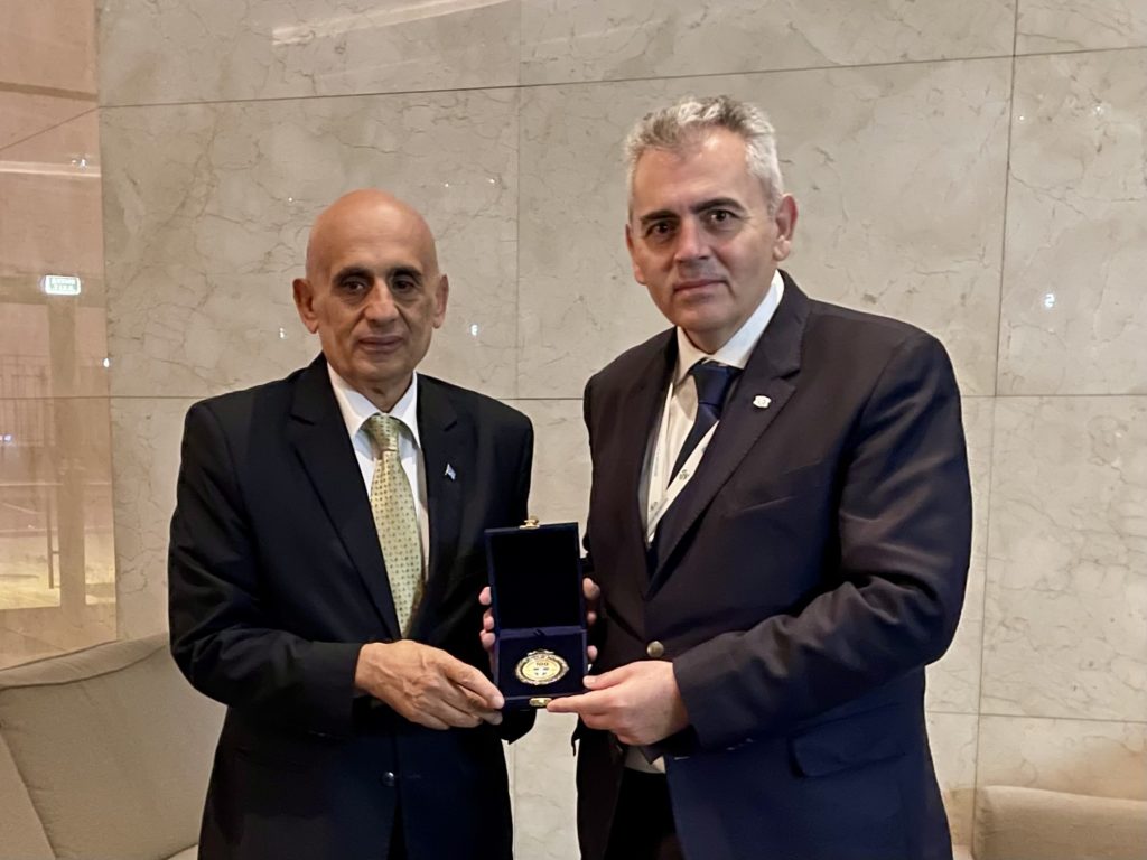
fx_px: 862
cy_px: 430
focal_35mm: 26
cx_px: 574
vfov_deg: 53.1
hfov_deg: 67.3
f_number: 1.6
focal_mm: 4.2
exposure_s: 1/27
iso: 1000
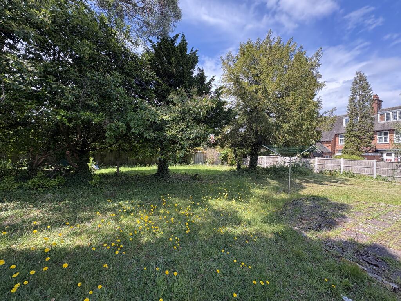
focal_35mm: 14
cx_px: 200
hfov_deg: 102.1
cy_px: 150
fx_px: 162
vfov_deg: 85.7
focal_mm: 2.22
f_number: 2.2
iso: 50
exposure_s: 1/276
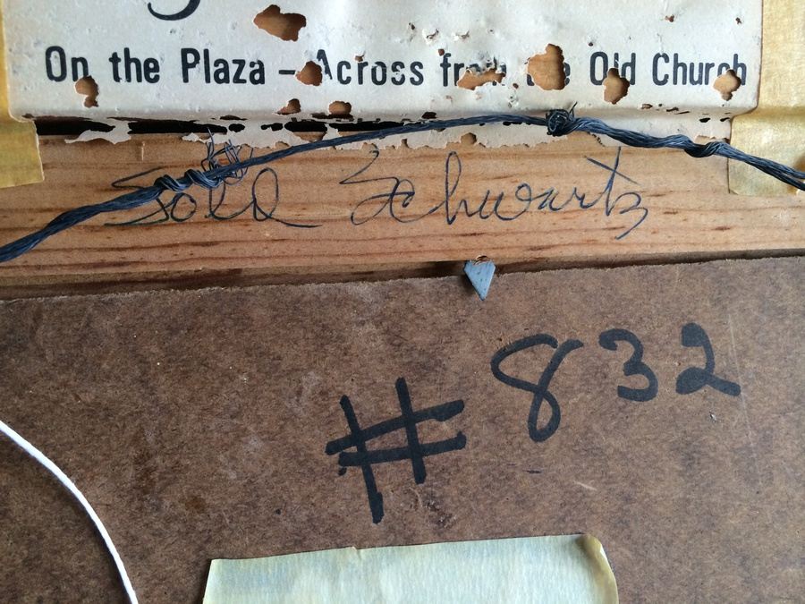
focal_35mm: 30
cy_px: 302
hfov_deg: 60.0
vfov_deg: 46.8
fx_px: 698
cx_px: 402
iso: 100
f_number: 2.2
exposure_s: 1/30
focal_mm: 4.12
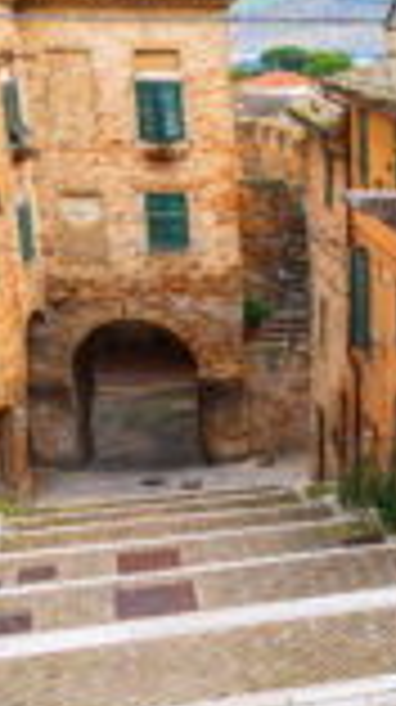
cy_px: 402
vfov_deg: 29.7
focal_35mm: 71
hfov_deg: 15.9
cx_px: 554
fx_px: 1329
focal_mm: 26
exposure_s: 1/80
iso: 64
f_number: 8
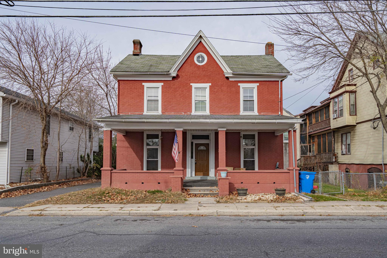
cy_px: 129
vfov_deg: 53.1
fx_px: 258
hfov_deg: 73.7
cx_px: 194
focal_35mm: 24
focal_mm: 24
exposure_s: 1/3200
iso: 320
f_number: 9
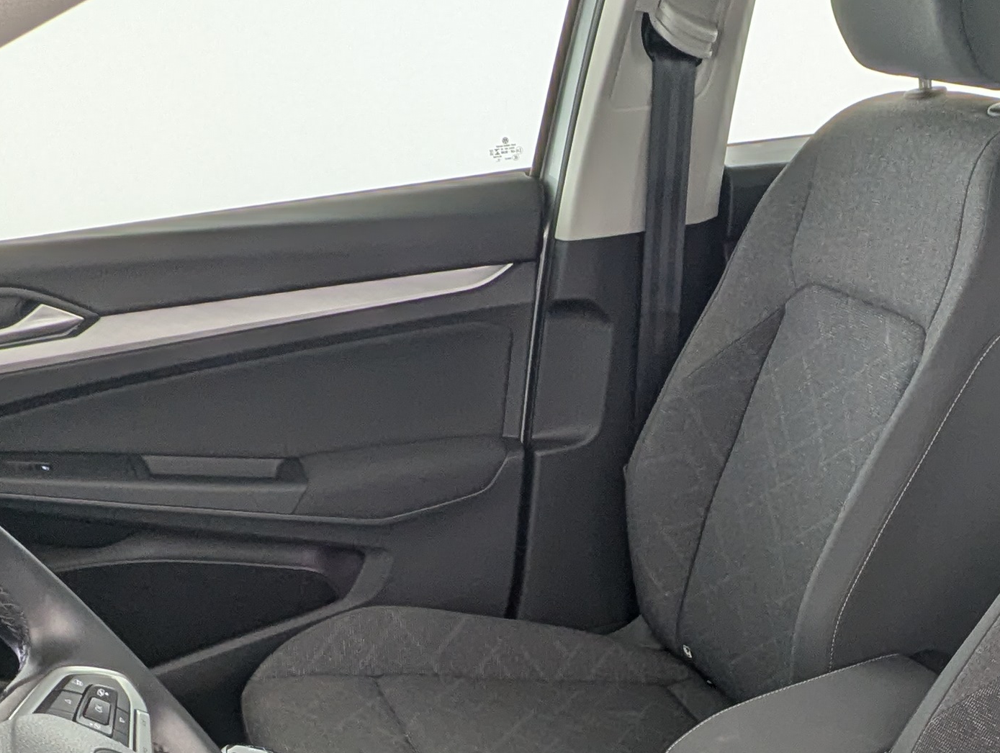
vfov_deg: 27.6
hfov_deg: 38.0
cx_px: 877
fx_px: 1360
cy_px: 874
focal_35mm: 47
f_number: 2.2
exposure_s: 1/47.4
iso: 34
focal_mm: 2.35
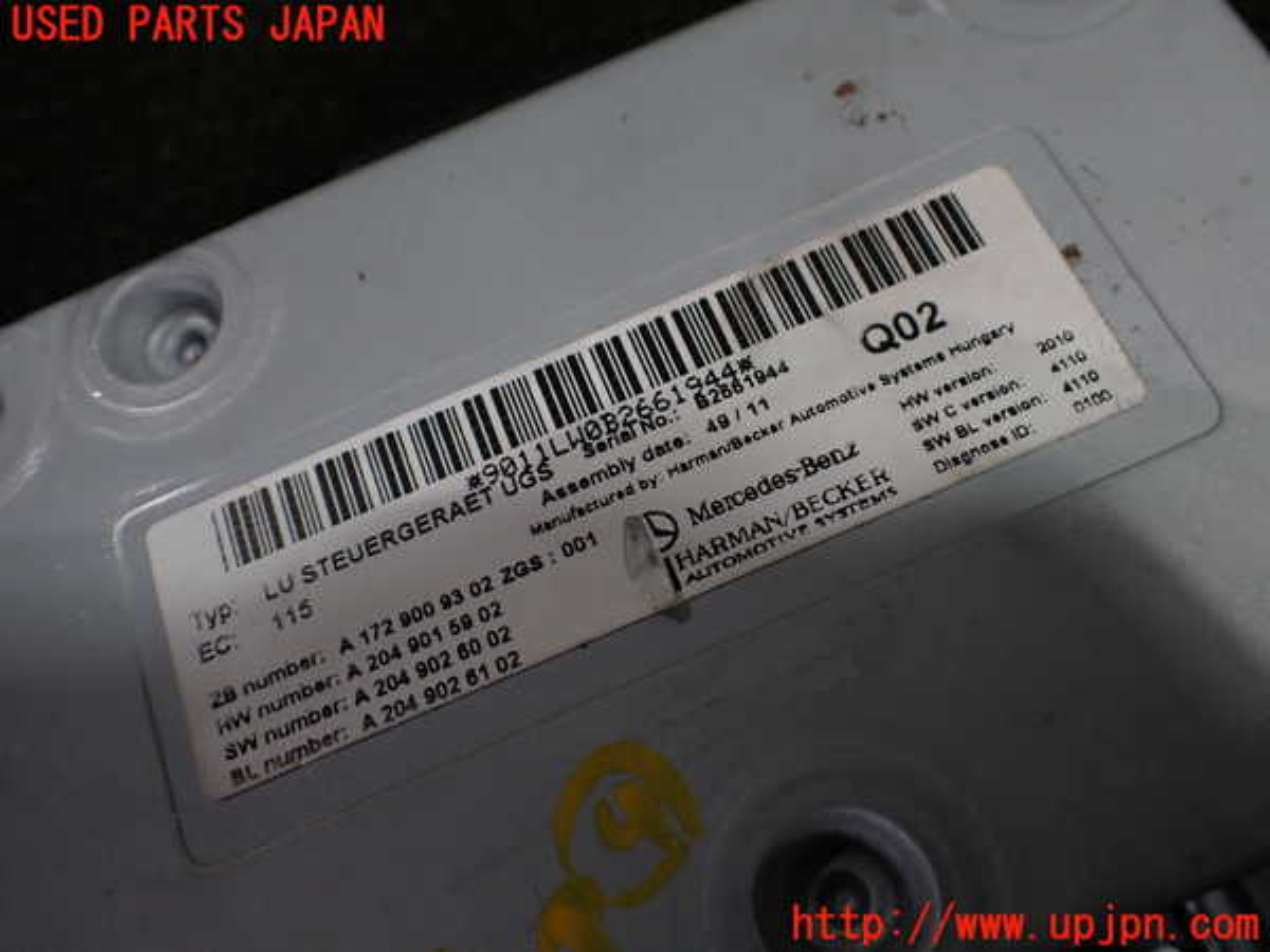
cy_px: 476
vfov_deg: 46.8
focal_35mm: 30
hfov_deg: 60.0
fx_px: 1101
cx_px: 635
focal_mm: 5.4
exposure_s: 1/125
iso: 200
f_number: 2.3
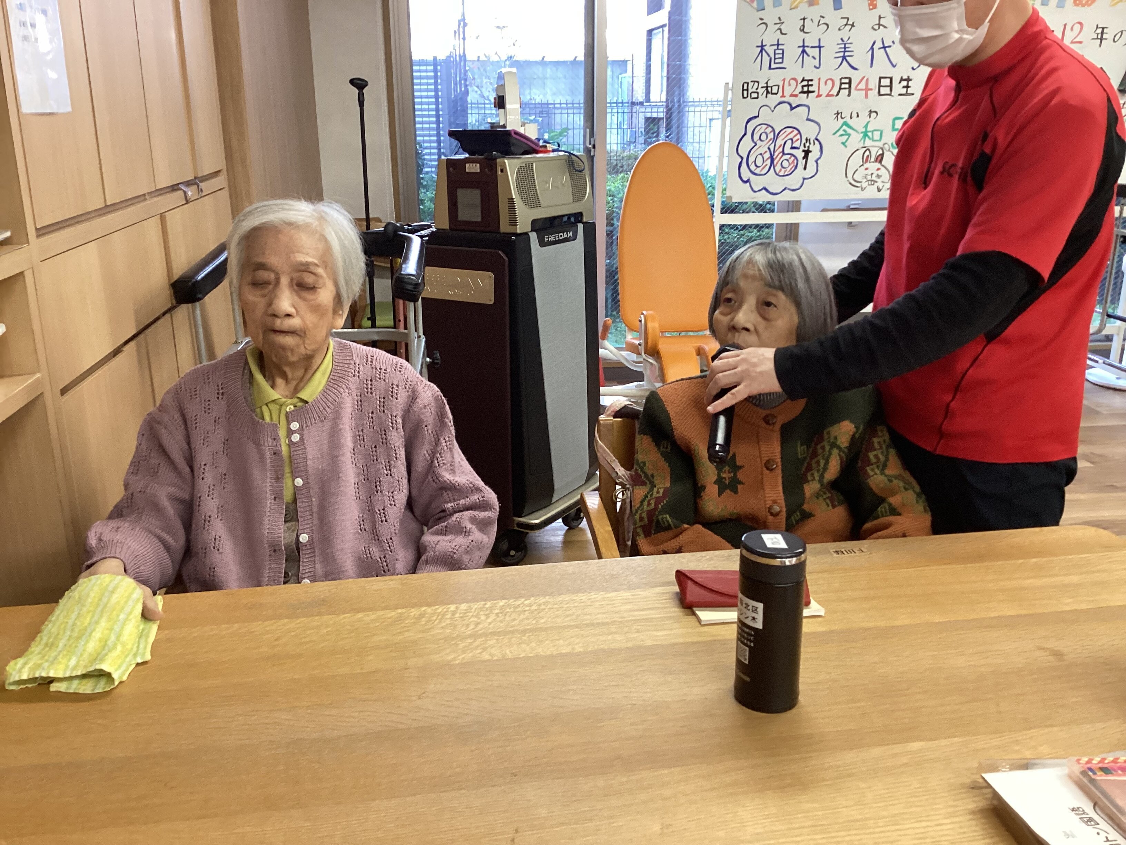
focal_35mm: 31
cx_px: 563
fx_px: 1008
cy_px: 422
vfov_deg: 45.4
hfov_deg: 58.4
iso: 200
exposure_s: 1/60
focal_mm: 3.3
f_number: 2.4
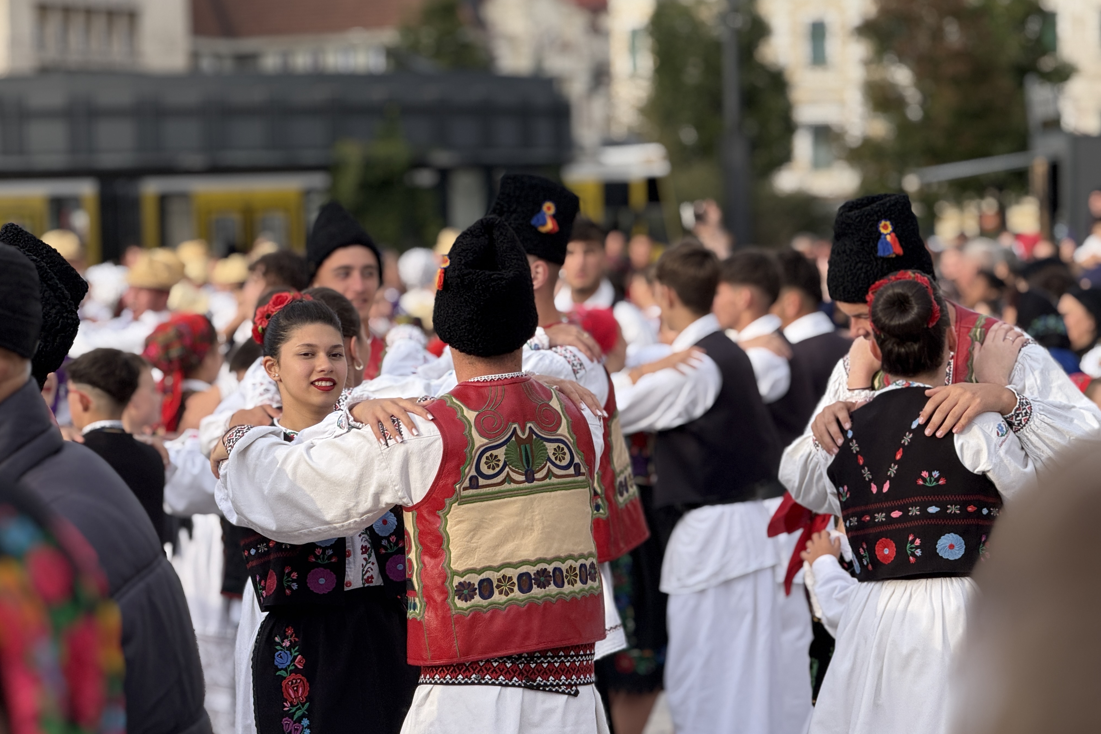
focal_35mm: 125
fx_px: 3823
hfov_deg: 16.4
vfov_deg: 11.0
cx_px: 550
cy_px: 375
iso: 50
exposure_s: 1/522
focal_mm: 15.66
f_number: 2.8
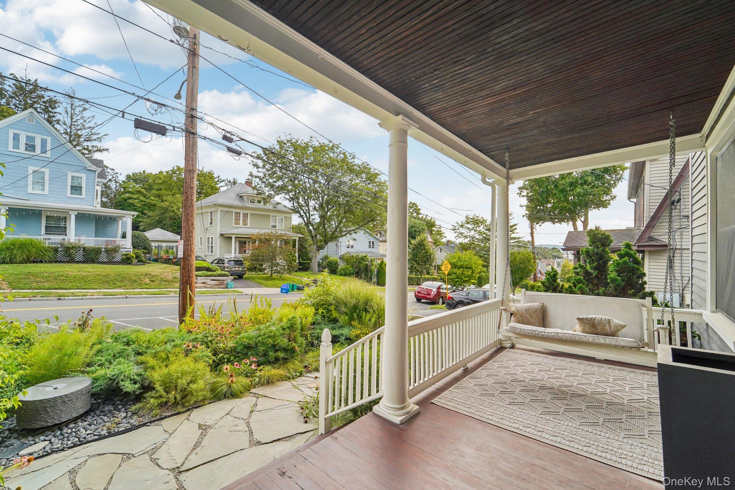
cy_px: 245
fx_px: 286
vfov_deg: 81.2
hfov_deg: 104.3
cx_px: 368
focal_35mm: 14
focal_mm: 14
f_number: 8
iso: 400
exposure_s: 1/320
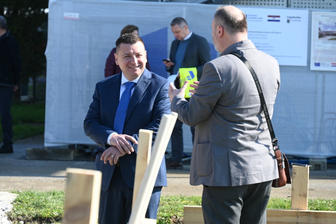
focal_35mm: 145
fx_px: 1352
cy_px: 112
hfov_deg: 14.2
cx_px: 168
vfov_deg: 9.4
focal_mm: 145
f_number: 6.3
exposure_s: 1/160
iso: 110
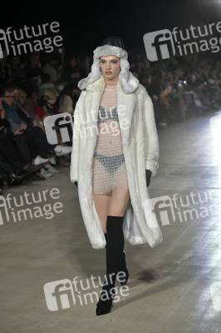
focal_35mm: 105
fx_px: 968
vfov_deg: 19.5
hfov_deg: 13.0
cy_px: 166
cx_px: 110
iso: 3200
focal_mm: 105
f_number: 5
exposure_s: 1/500
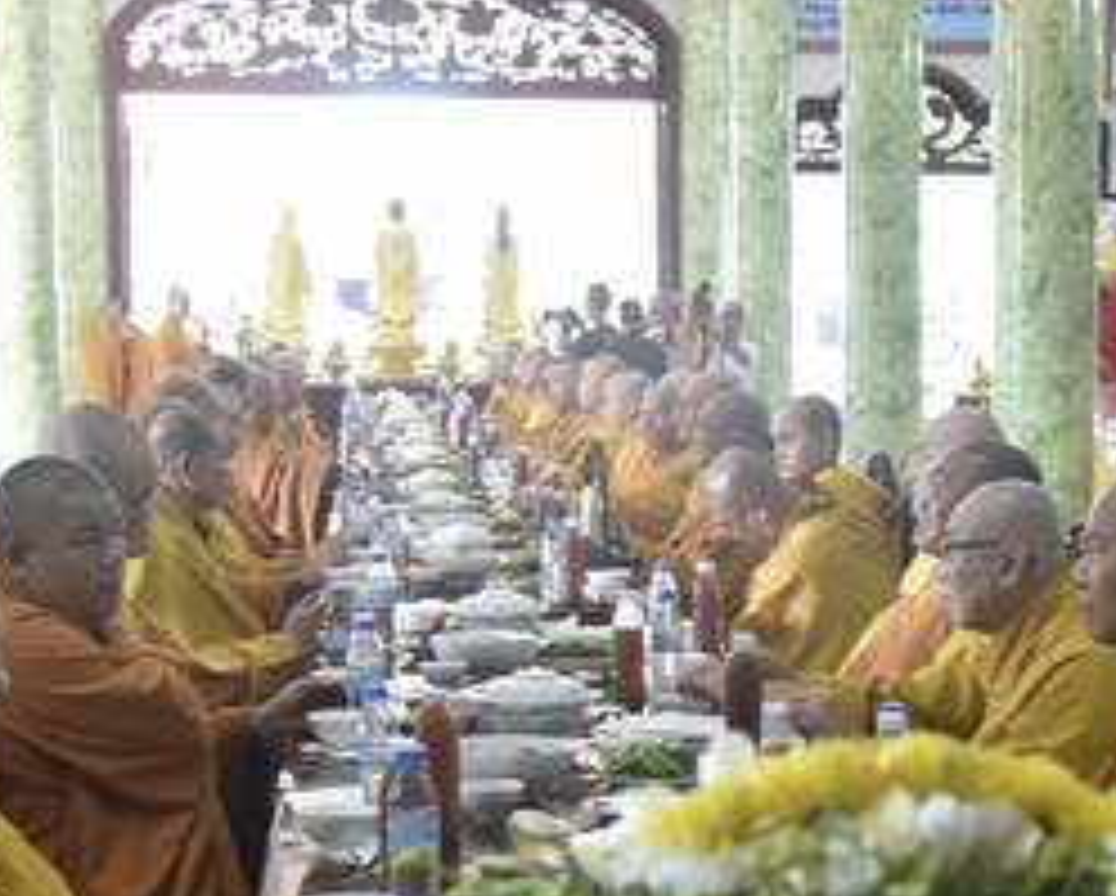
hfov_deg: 21.9
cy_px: 669
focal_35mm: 86
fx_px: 2844
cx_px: 900
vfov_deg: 17.8
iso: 800
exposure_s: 1/60
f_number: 4
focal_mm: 35
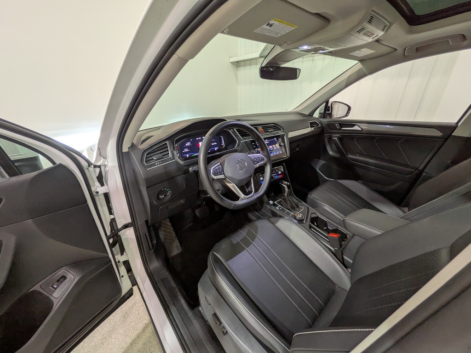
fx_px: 190
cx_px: 236
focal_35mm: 14
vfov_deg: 85.7
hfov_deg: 102.1
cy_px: 176
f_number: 2.2
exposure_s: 1/30
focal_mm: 1.83
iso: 71
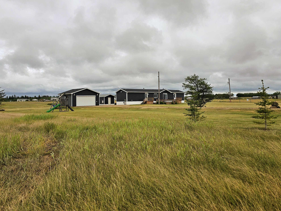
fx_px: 227
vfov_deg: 49.6
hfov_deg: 63.4
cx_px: 132
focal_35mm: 28
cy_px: 89
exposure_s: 1/1358
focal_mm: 6.3
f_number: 1.7
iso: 10
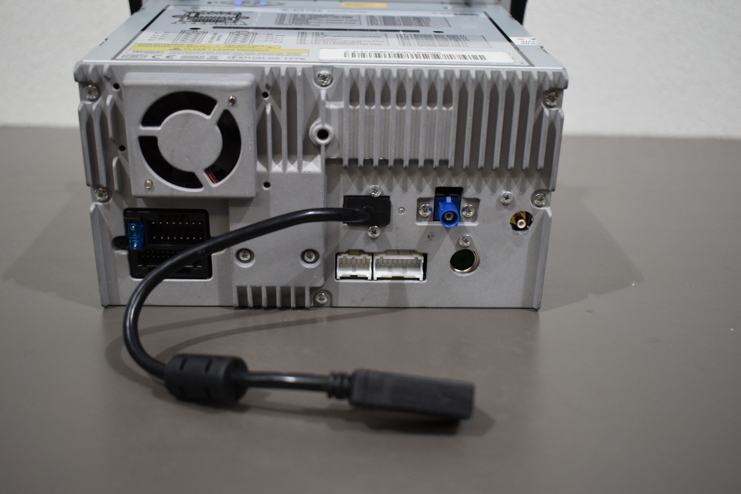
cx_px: 370
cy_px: 247
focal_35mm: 42
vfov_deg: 31.9
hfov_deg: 46.4
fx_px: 864
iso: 800
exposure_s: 1/160
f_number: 4.2
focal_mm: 28
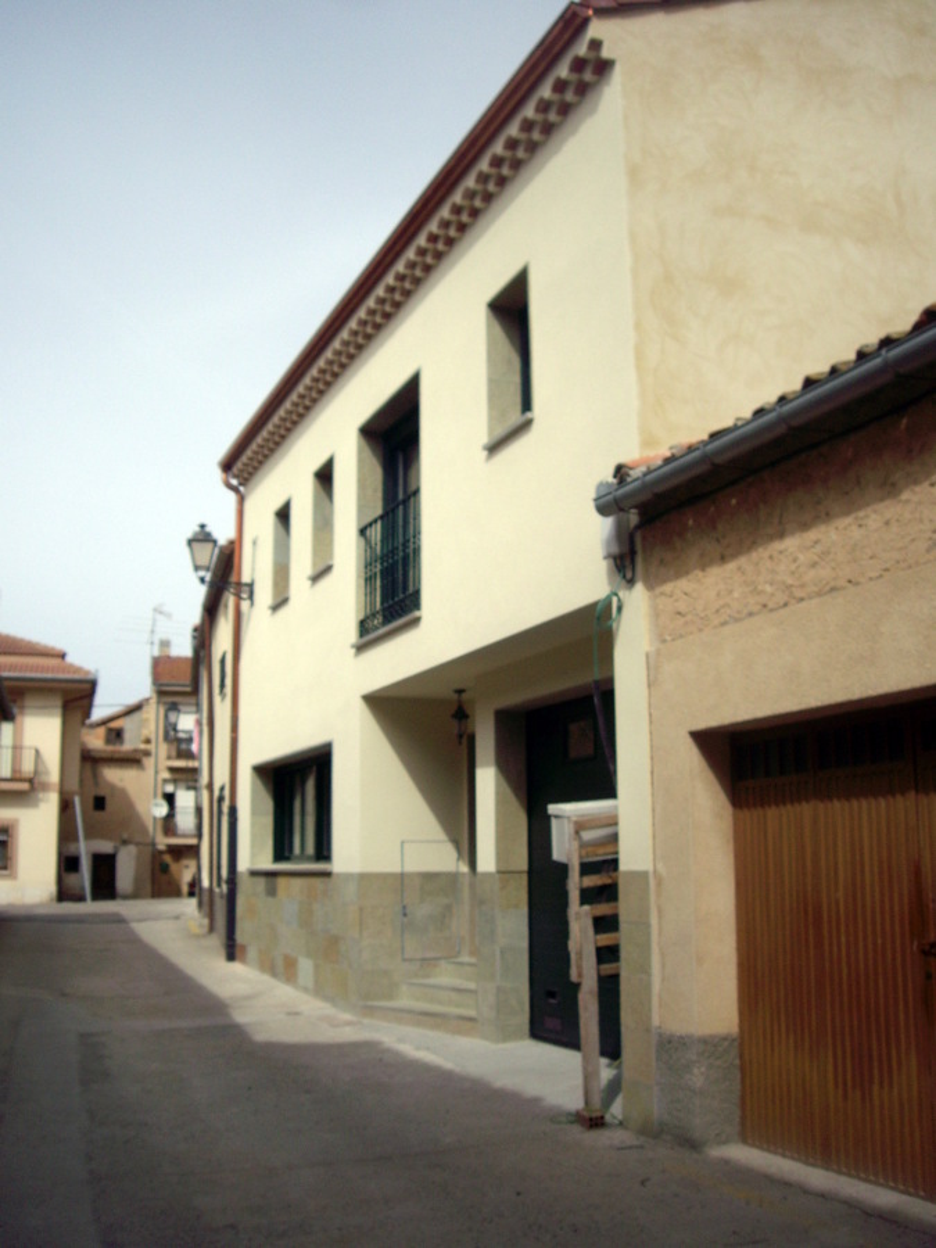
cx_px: 468
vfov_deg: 49.0
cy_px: 624
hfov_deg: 37.7
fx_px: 1370
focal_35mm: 38
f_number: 4.3
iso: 64
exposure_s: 1/1000
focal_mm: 6.2
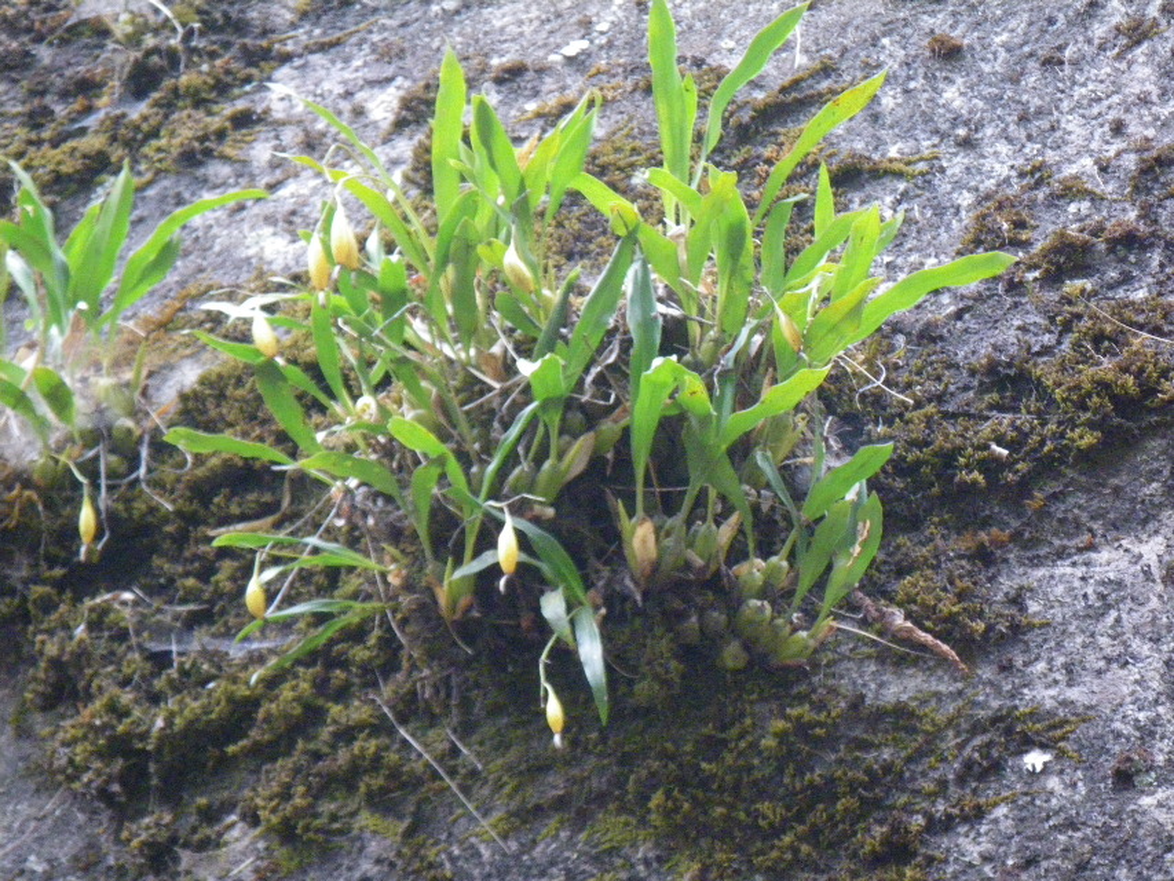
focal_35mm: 140
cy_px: 440
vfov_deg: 10.6
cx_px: 587
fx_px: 4749
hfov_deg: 14.1
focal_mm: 25
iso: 800
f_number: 5.5
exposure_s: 1/125
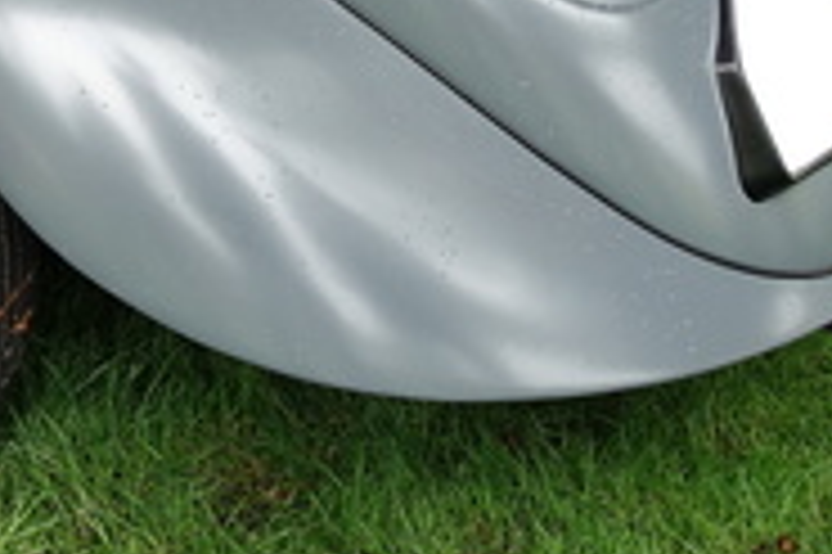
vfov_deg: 16.1
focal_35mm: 78
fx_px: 1801
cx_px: -130
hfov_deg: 24.0
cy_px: -248
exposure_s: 1/80
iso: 125
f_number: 2.8
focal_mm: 8.8
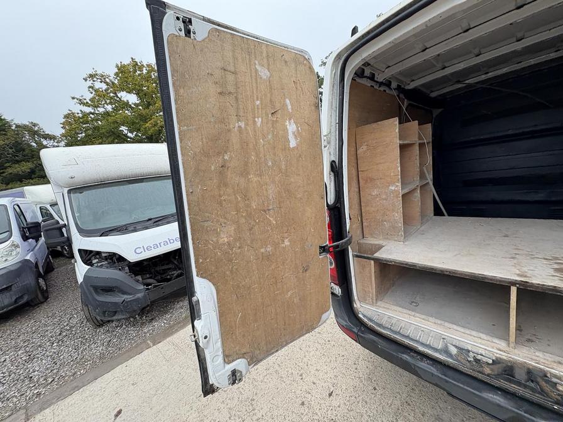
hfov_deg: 102.1
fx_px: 228
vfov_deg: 85.7
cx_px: 282
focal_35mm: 14
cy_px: 211
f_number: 2.2
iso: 32
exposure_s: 1/100
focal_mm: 2.22
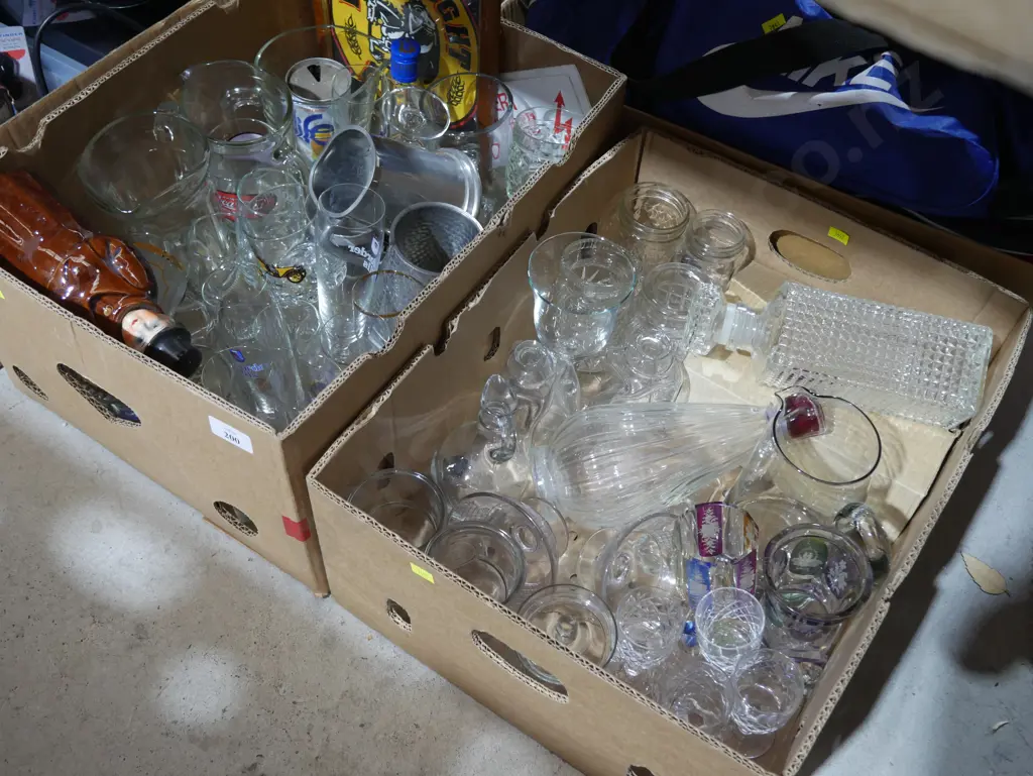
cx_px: 516
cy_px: 388
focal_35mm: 38
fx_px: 1135
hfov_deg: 49.0
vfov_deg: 37.8
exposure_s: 1/60
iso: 1000
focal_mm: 19
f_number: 4.1
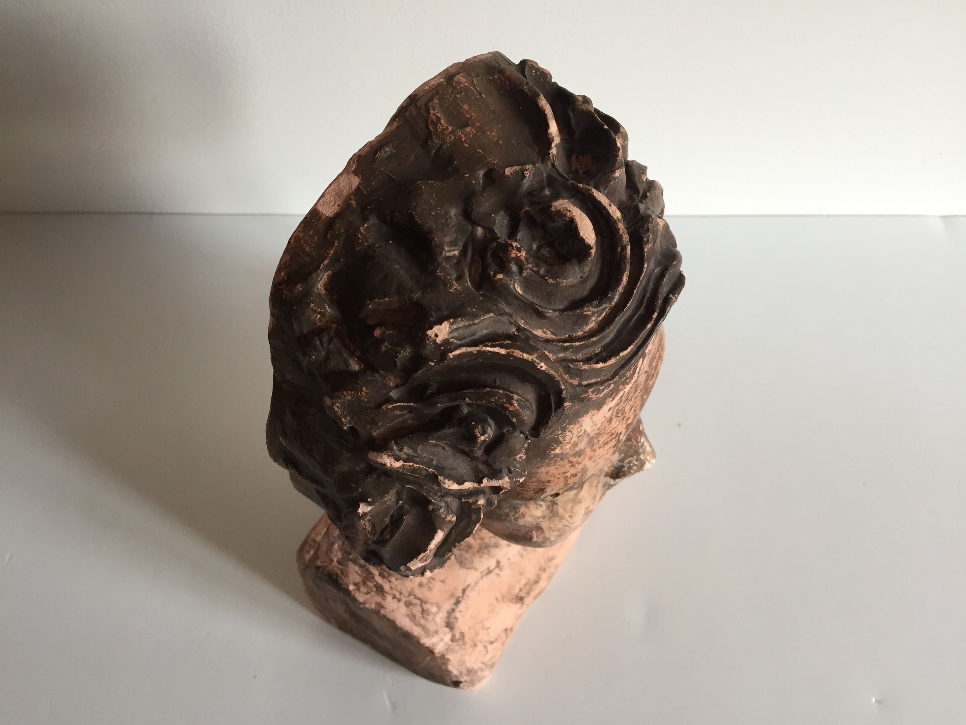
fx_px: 809
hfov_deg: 61.7
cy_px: 362
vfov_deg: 48.2
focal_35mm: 29
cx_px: 483
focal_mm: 4.15
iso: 40
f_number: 2.2
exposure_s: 1/33
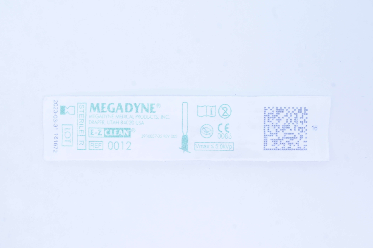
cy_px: 124
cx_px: 186
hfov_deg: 29.9
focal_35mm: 68
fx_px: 699
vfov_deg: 20.1
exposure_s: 1/13
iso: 400
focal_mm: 45
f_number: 13
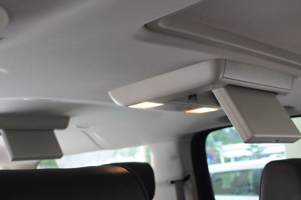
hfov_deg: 40.4
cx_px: 141
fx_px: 409
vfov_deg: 27.4
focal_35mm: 49
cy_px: 126
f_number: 4.5
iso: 2000
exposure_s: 1/250
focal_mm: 24
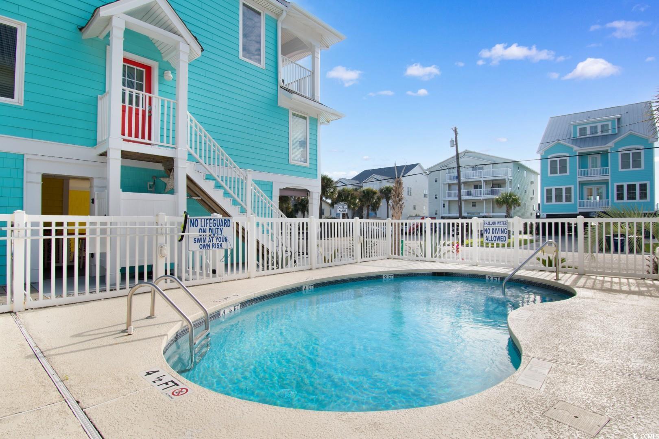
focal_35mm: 18
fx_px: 329
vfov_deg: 67.4
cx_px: 330
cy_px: 220
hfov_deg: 90.0
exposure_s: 1/200
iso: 100
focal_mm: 12
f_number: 7.1
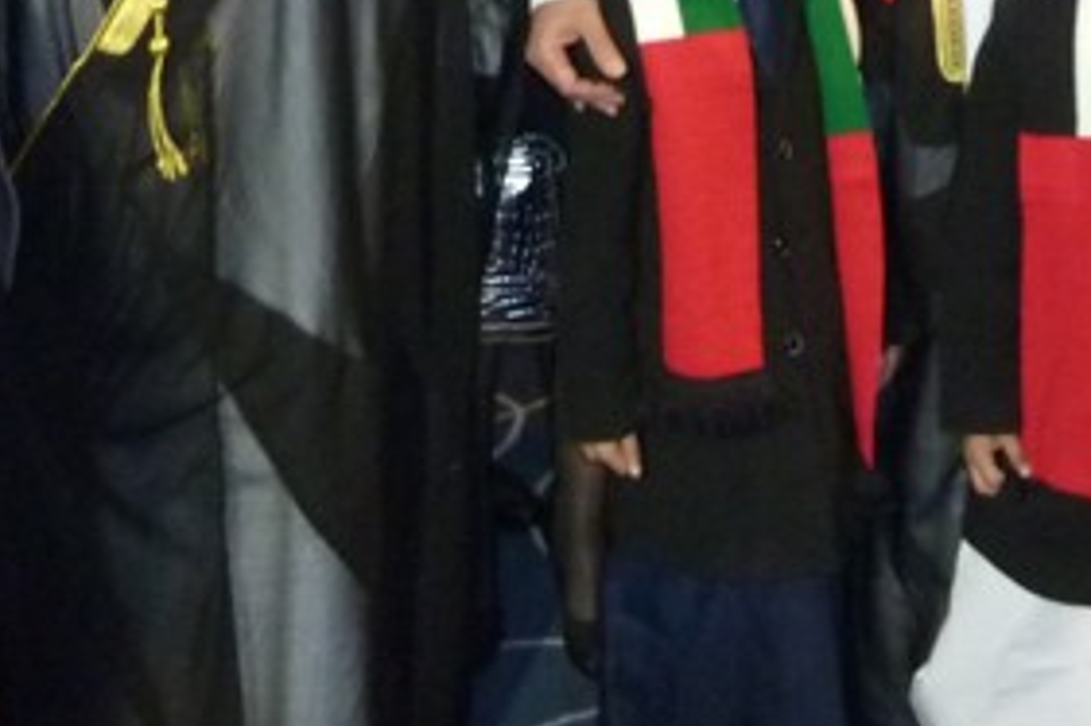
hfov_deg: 27.2
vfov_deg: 16.9
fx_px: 2241
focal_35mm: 74
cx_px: 730
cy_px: -322
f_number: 3.3
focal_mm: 4.1
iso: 400
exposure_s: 1/8
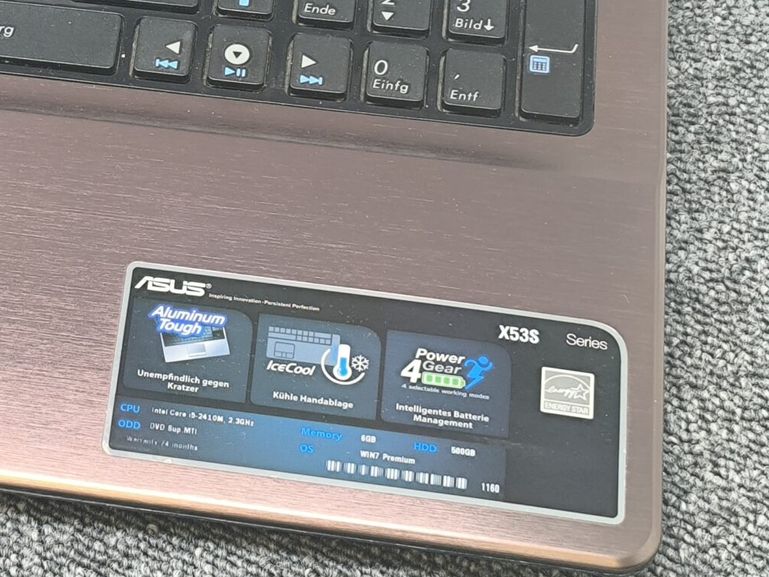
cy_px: -8
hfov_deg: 16.3
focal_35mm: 116
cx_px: -155
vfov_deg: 12.6
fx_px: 2577
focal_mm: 6.14
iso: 320
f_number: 1.65
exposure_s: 1/100
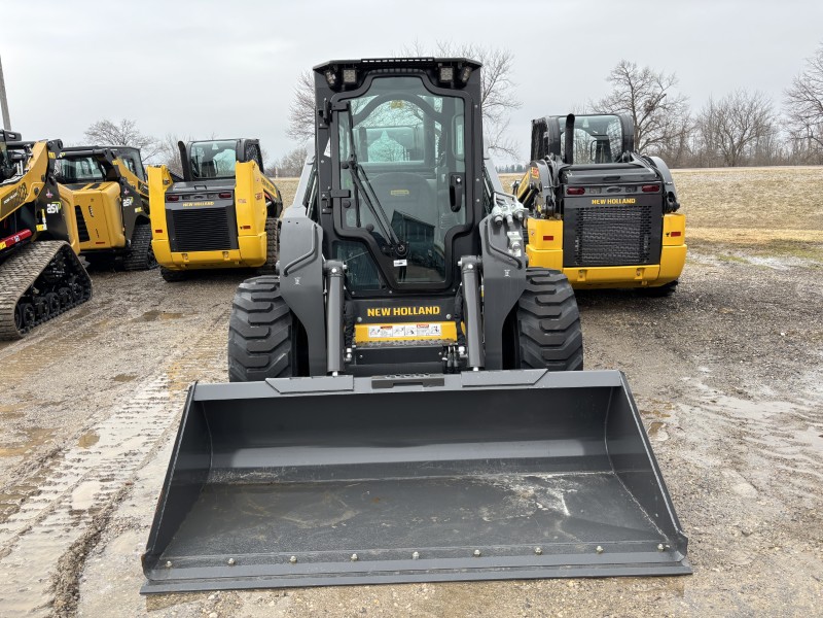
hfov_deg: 67.3
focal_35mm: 26
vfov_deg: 53.1
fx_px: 618
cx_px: 412
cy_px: 309
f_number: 1.6
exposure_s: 1/688
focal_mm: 5.96
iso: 50
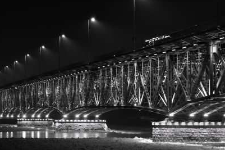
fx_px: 562
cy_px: 79
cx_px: 90
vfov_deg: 15.2
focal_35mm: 90
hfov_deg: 22.6
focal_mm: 40
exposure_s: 25
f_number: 13
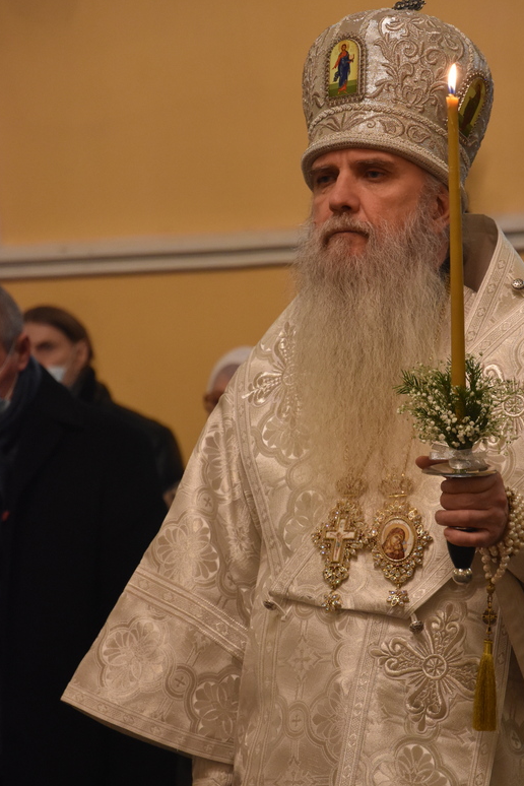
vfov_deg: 13.2
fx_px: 3384
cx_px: 332
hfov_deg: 8.9
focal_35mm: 155
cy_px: 448
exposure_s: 1/60
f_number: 4
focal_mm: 80
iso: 1800
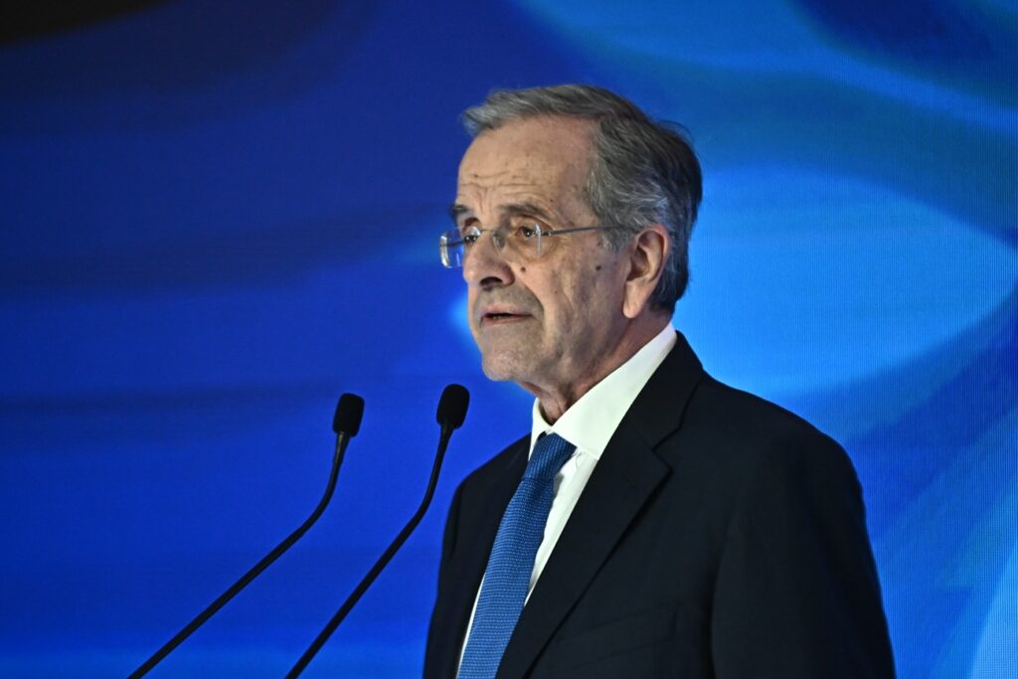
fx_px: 8484
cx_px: 509
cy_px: 340
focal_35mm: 300
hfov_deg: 6.9
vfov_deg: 4.6
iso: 3200
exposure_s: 1/400
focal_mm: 200
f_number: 2.8
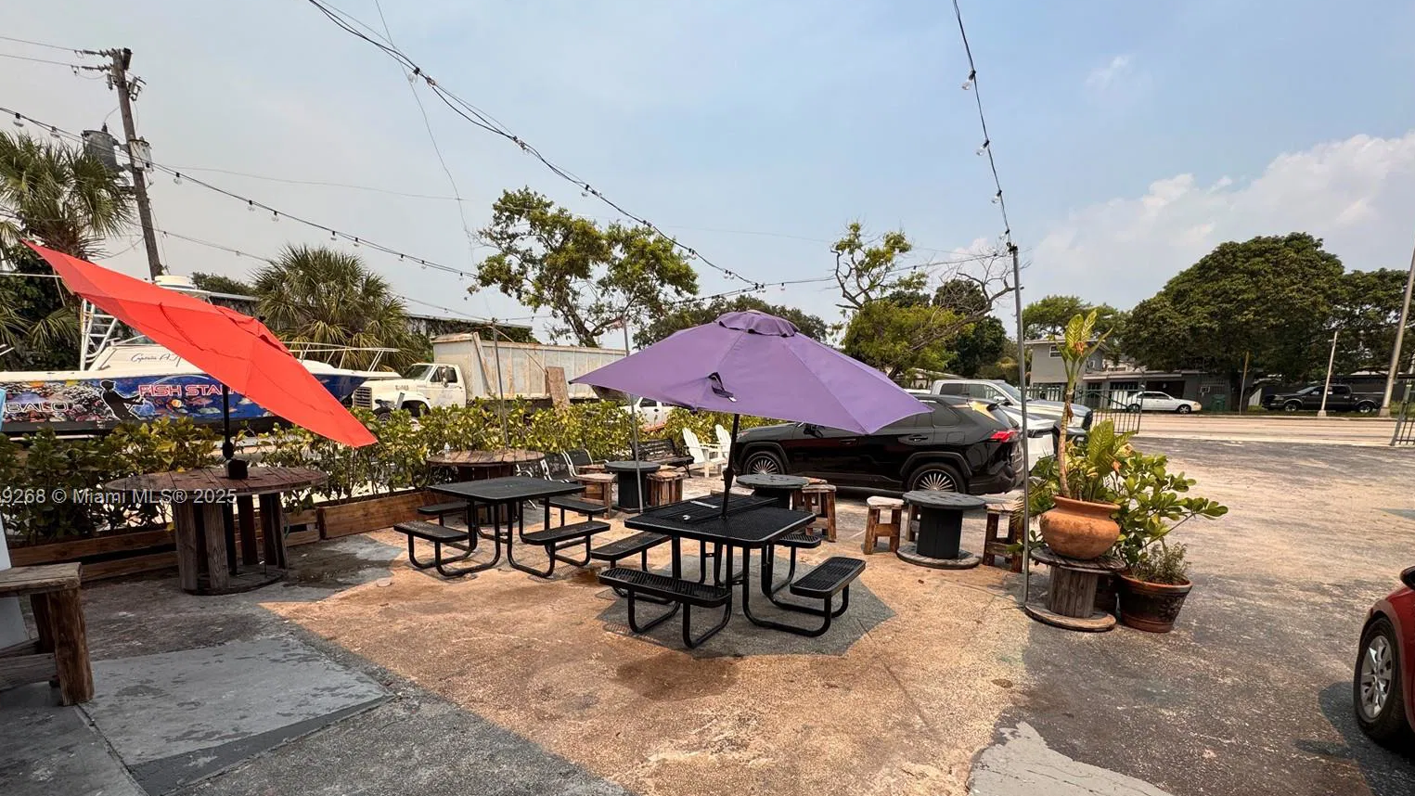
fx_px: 600
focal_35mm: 16
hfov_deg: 99.3
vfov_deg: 66.1
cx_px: 683
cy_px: 498
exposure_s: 1/1063
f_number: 2.2
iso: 40
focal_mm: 2.22
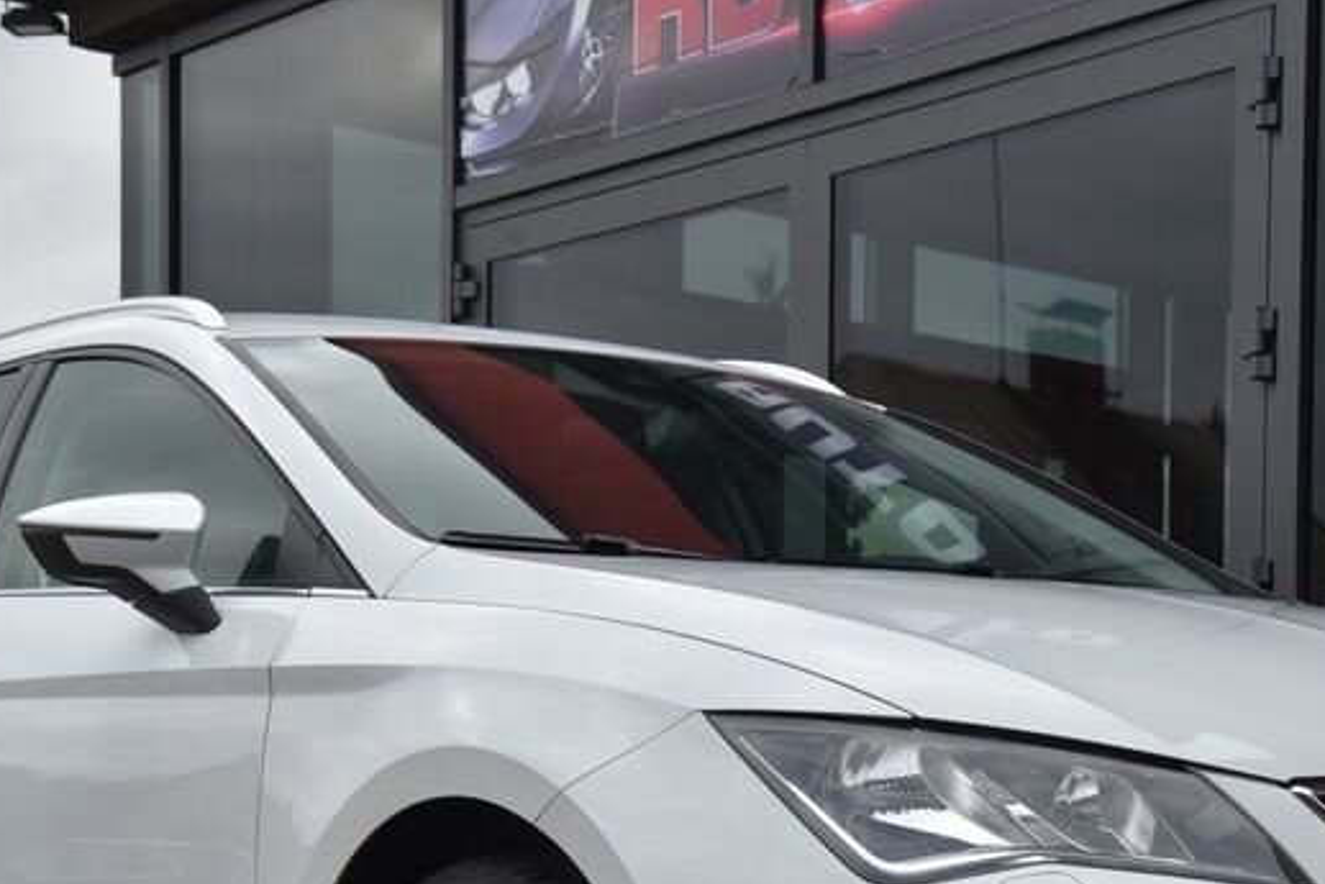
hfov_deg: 20.6
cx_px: 702
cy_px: 830
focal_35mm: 99
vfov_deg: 13.7
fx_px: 3645
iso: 500
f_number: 9
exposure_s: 1/320
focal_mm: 50
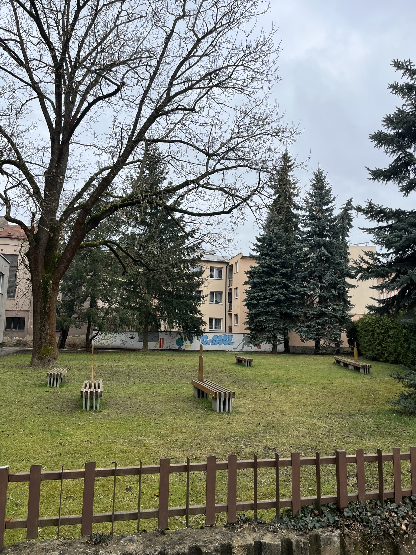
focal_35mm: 26
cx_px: 208
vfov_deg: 67.3
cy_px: 278
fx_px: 417
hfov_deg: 53.1
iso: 50
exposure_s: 1/1266
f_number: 1.6
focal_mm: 5.1
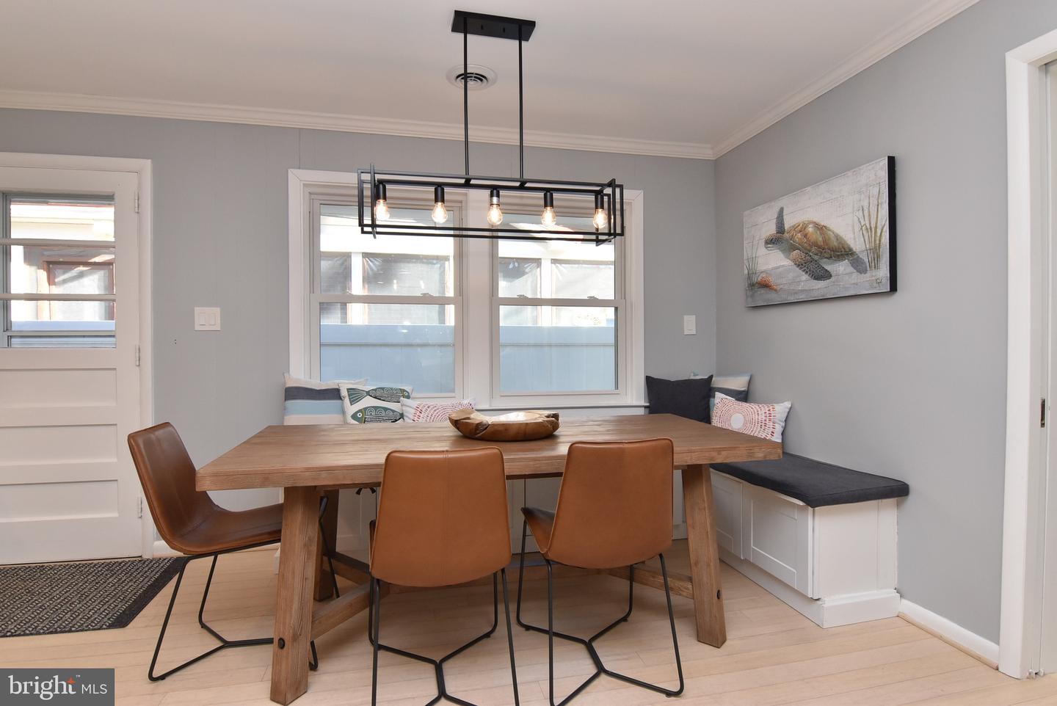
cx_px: 528
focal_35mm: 18
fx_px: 529
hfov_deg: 90.0
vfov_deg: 67.5
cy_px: 353
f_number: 9
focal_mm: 12
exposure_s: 1/60
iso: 800
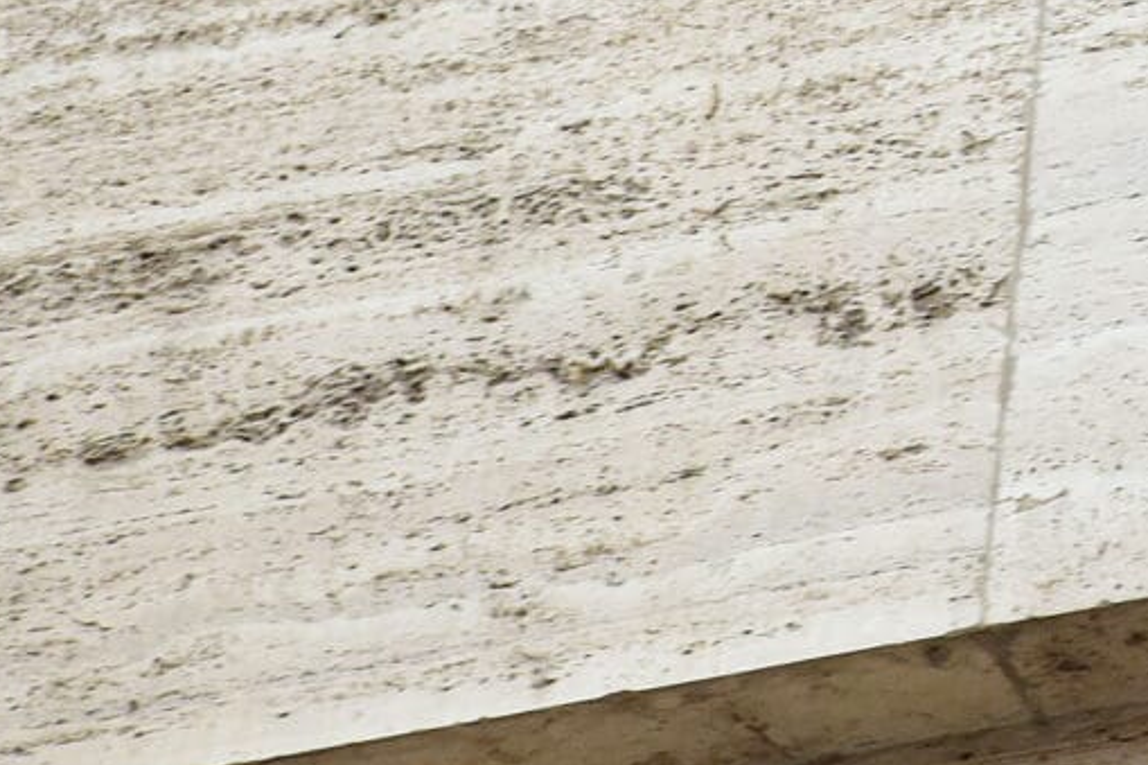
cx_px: 1958
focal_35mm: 1006
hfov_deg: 2.0
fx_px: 32068
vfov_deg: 1.4
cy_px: -933
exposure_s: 1/250
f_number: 9
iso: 1600
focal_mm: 200
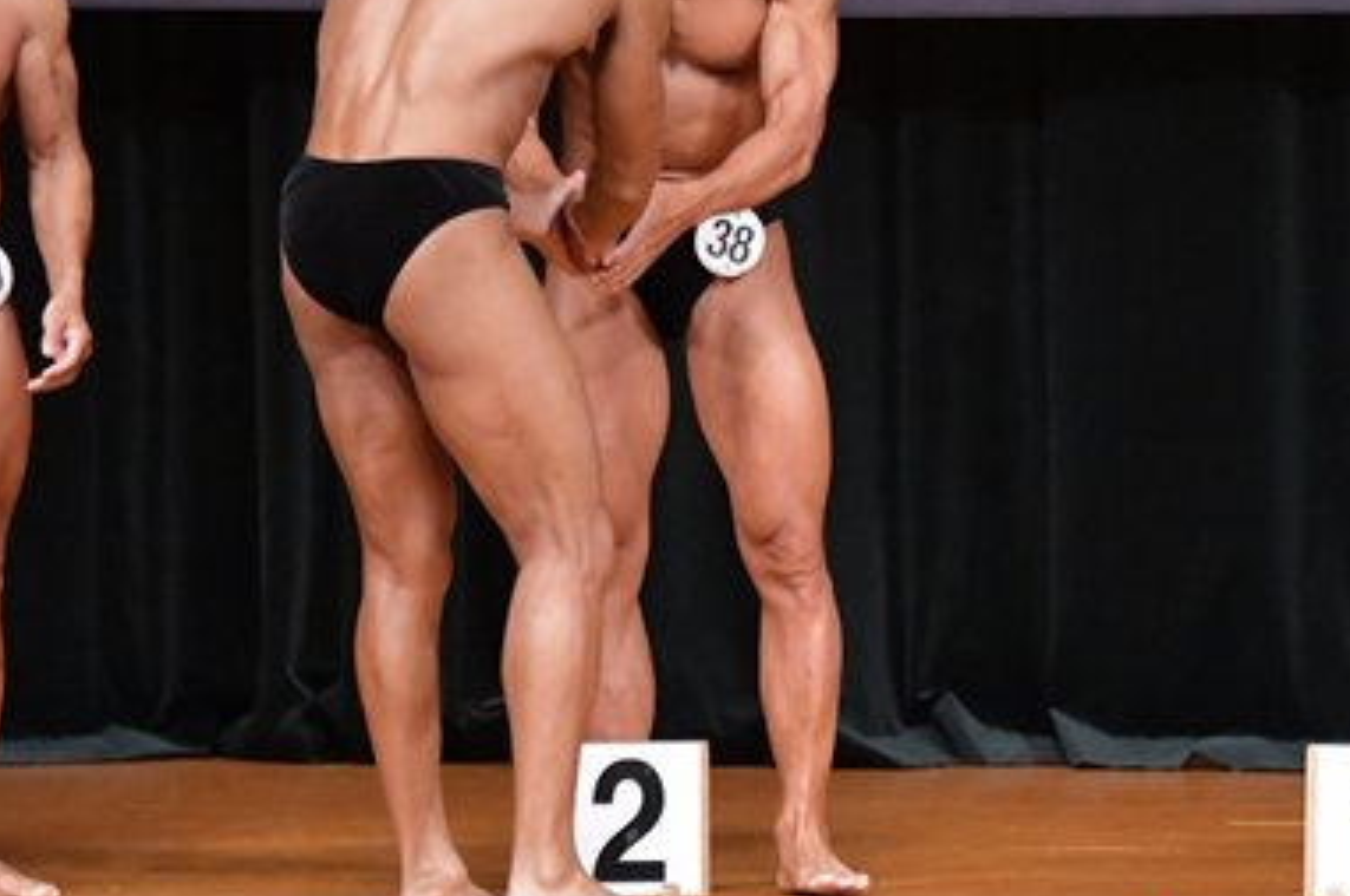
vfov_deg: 3.0
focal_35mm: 458
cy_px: 209
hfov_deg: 4.5
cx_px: 852
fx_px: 17153
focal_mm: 150
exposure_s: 1/400
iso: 6400
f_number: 5.6
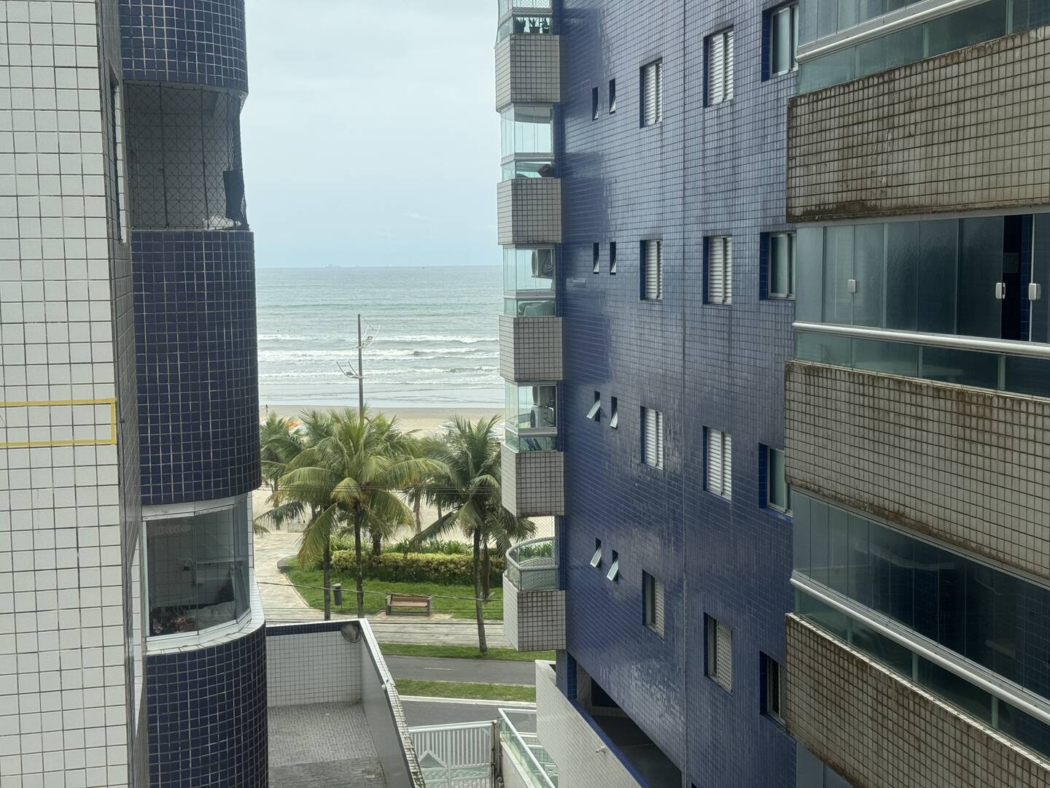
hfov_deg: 39.7
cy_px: 394
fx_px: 1456
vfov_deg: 30.3
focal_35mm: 48
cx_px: 525
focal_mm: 6.76
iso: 64
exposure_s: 1/1724
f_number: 1.78
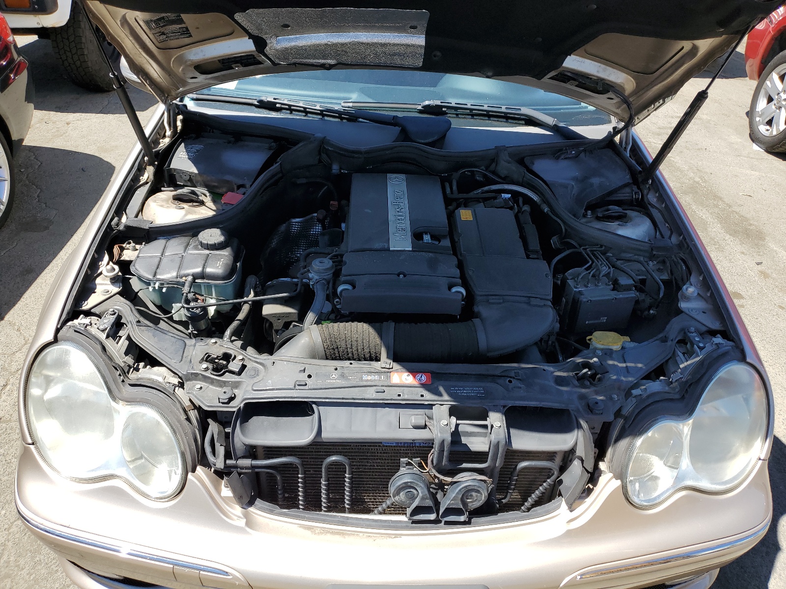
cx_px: 393
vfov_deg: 53.1
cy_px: 294
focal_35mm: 26
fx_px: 590
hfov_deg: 67.3
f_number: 1.5
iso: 50
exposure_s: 1/1429
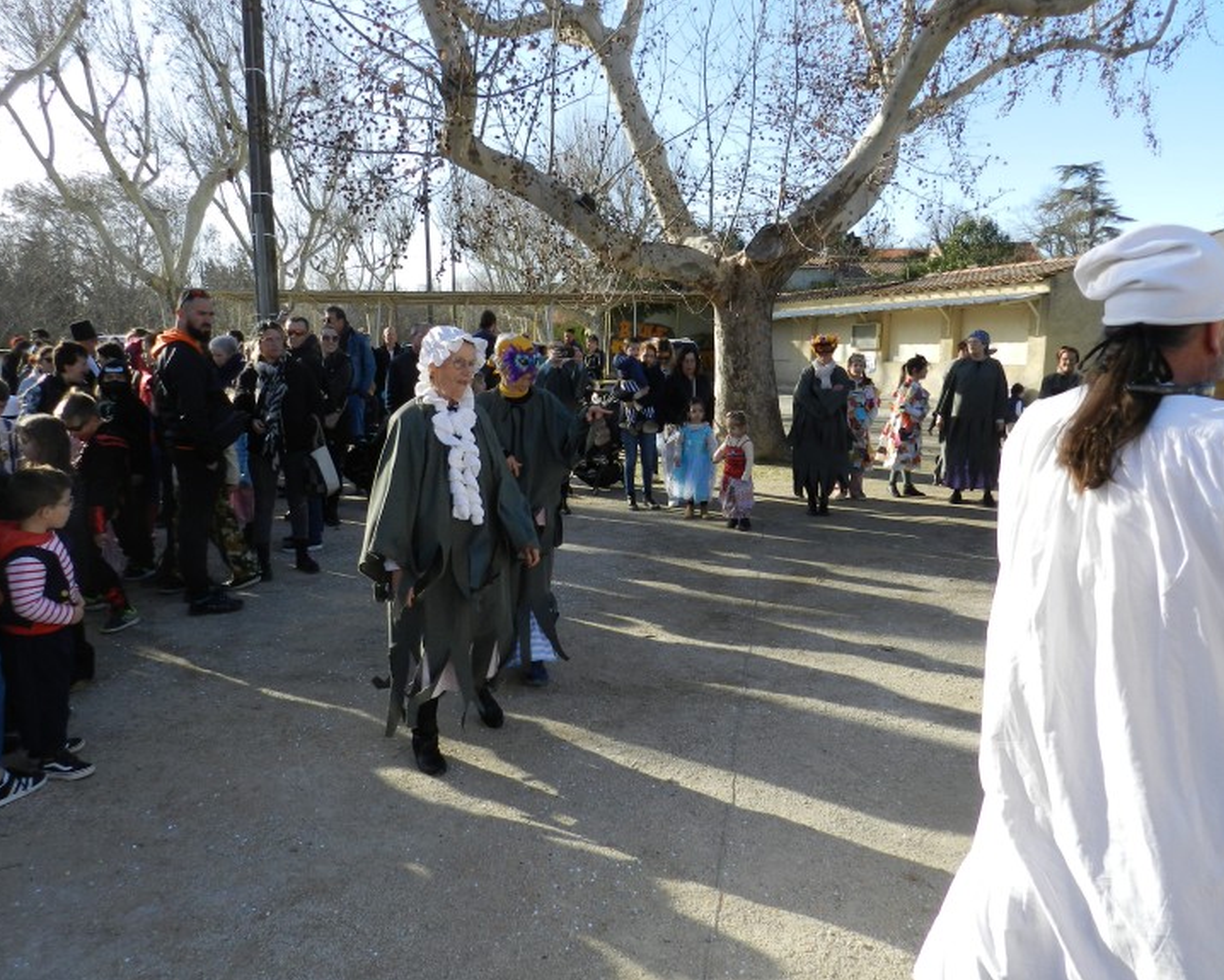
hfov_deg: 68.1
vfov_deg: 56.8
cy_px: 470
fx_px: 906
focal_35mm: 25
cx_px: 588
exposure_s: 1/800
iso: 160
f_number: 3.4
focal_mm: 4
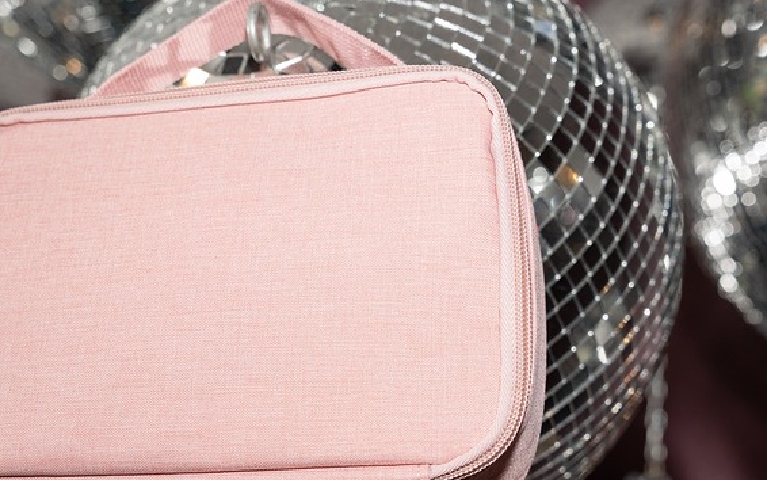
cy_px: 335
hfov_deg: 26.3
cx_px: 262
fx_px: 1631
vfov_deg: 16.7
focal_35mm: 78
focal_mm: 50
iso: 400
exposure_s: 1/250
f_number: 5.6
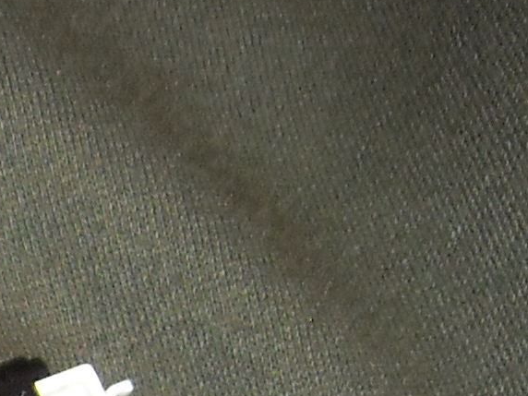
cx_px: -751
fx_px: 2868
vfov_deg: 7.3
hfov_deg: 9.4
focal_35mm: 188
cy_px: 1006
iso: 200
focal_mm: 5.7
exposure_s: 1/60
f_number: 2.8
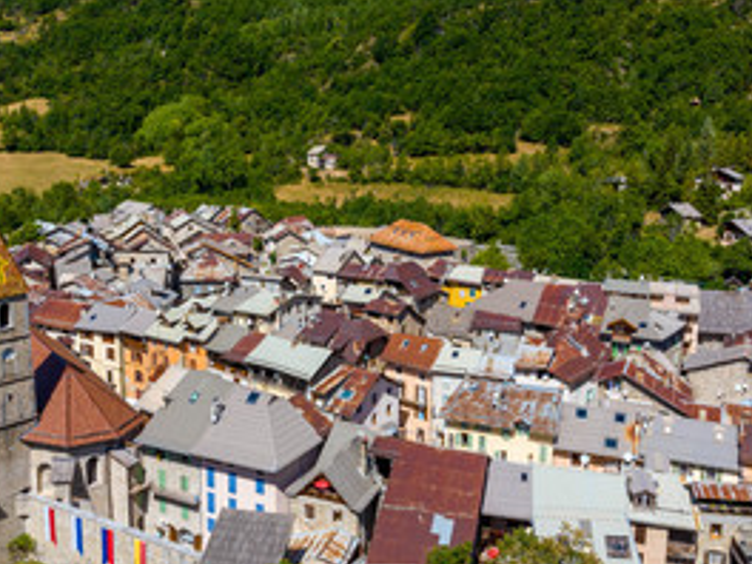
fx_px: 739
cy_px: 279
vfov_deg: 41.8
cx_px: 333
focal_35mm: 34
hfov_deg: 53.8
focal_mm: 12.3
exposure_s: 1/160
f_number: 11
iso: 100
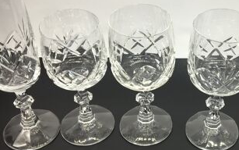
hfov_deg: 33.2
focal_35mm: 60
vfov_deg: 21.6
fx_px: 391
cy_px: 72
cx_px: 183
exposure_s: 1/100
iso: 40
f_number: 2.2
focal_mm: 4.15
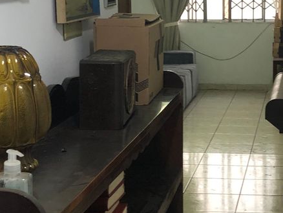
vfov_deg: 16.1
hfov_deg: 21.1
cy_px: 85
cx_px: 225
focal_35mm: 92
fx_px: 753
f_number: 1.8
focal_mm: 4
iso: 32
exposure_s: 1/24
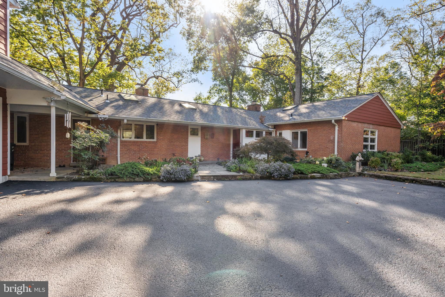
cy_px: 148
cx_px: 222
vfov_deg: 64.5
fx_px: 235
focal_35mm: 19
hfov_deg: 86.9
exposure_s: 1/200
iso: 200
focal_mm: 19
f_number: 8
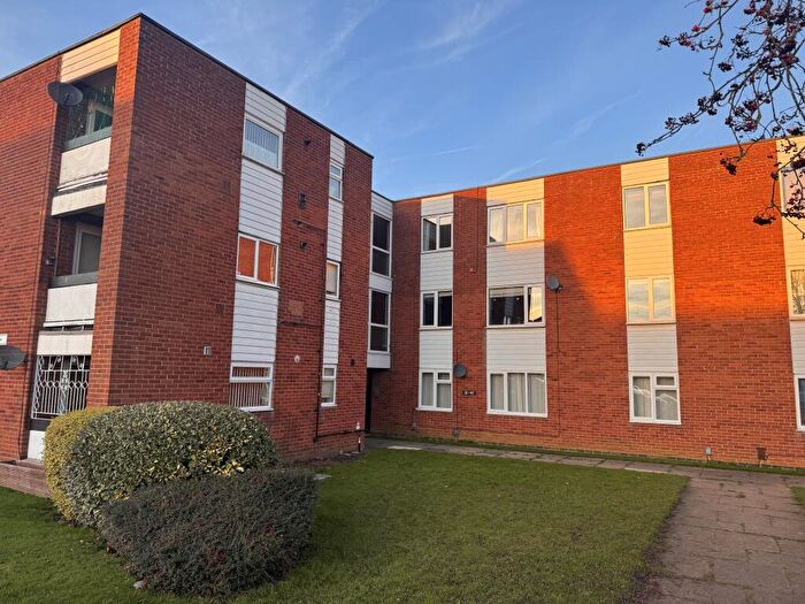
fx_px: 558
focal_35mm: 24
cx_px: 402
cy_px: 302
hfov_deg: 71.6
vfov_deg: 56.8
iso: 80
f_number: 1.78
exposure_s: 1/484
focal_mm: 6.76
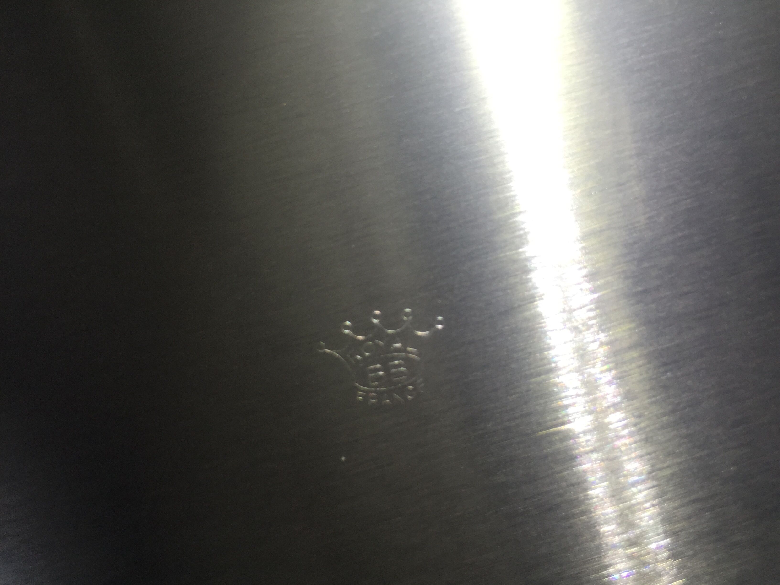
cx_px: 390
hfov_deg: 61.7
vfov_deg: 48.2
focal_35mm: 29
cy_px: 292
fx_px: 653
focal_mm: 4.15
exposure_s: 1/60
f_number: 2.2
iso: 32
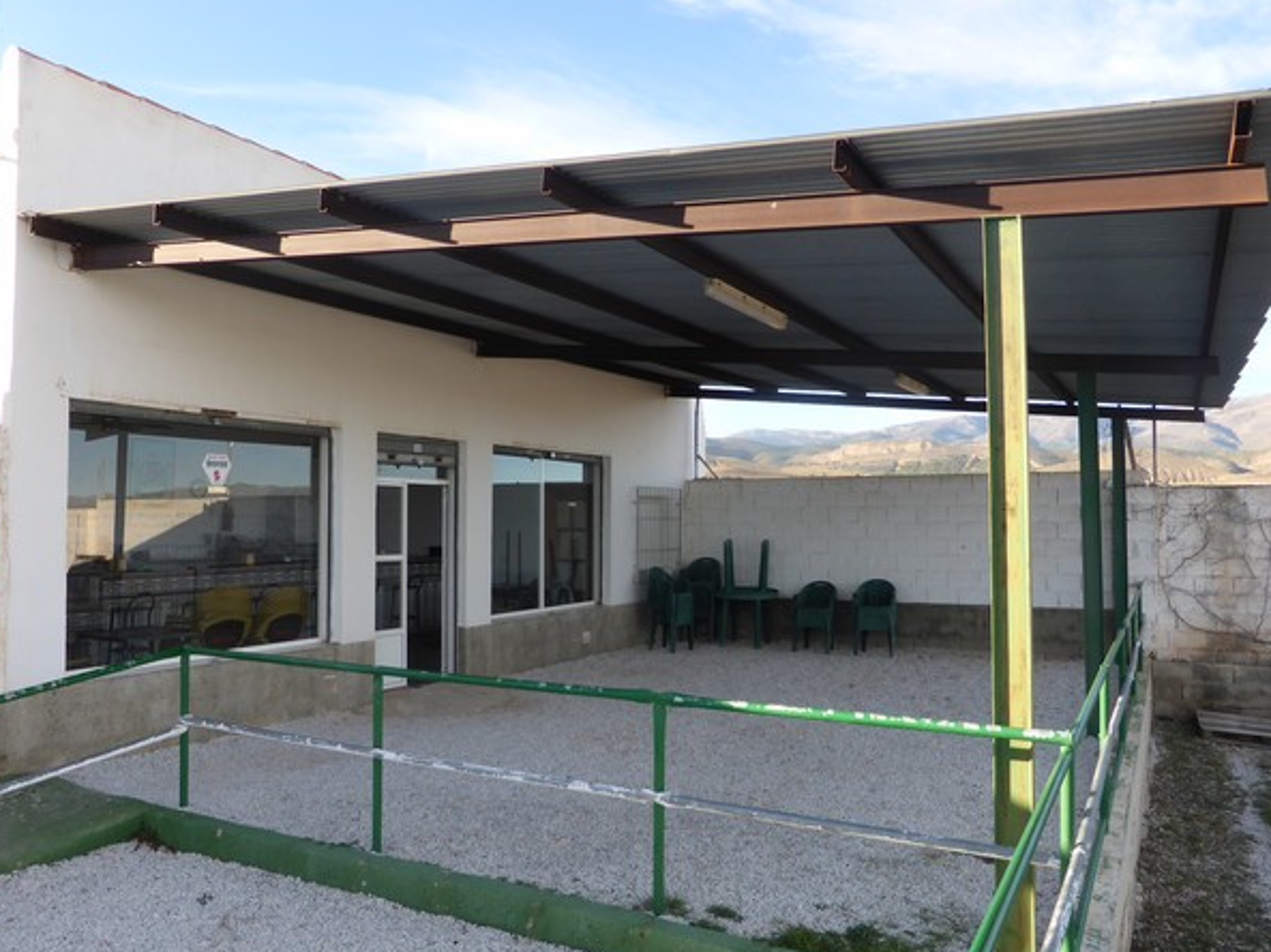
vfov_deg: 51.3
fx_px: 991
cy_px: 493
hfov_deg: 65.3
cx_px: 624
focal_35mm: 27
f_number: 3.3
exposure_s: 1/320
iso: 100
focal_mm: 4.3
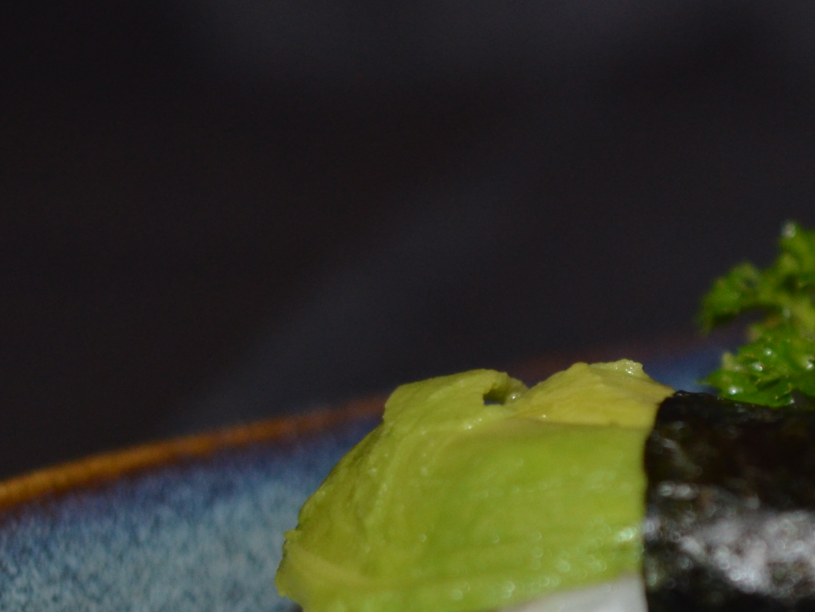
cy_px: 416
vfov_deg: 7.6
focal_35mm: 196
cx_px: 1024
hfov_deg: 9.9
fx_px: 4615
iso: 720
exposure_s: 1/60
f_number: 2.8
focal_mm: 50
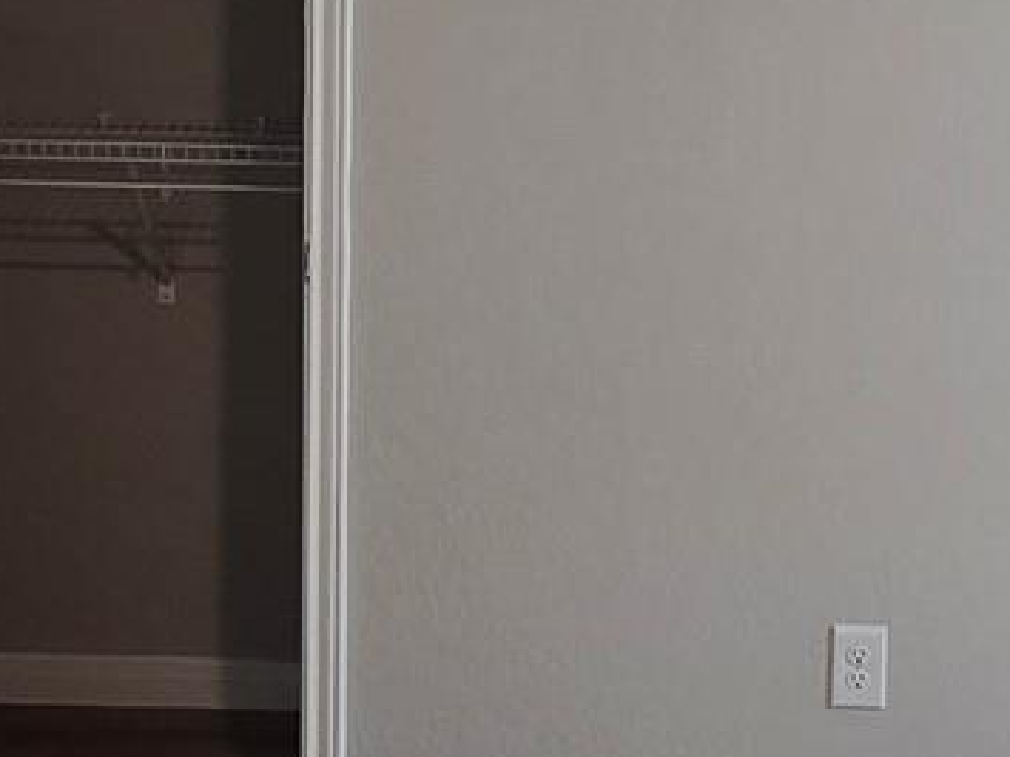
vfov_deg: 19.4
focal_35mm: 75
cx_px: 620
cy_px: 117
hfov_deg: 25.9
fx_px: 2188
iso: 100
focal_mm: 2.2
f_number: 2.2
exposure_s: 1/60
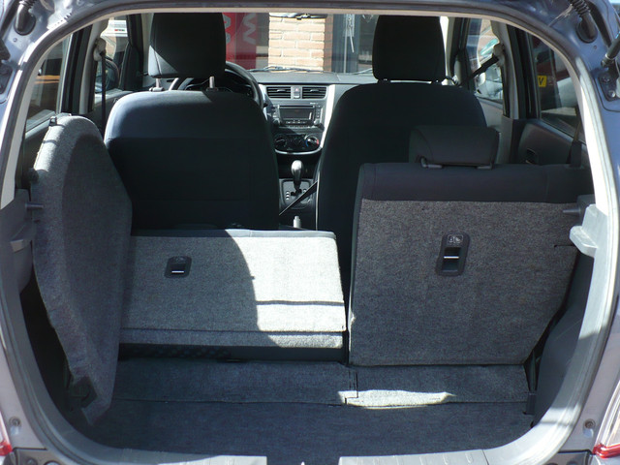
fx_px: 842
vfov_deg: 30.9
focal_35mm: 47
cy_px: 232
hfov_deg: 40.4
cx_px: 310
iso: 100
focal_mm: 6.1
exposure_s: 1/200
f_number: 2.8
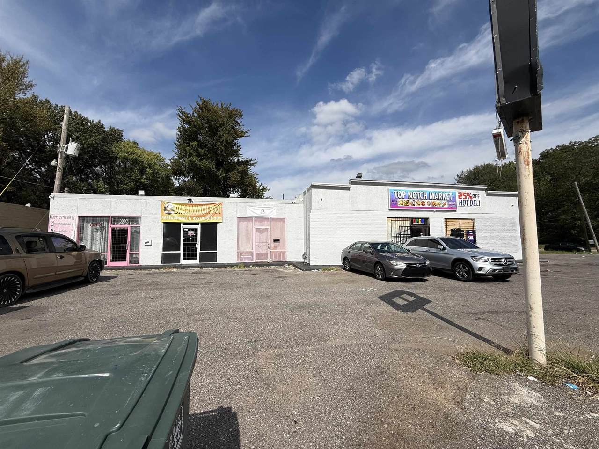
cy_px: 224
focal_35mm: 14
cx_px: 300
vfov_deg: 85.7
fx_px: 242
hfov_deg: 102.1
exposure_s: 1/6173
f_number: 2.2
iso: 50
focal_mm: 2.22
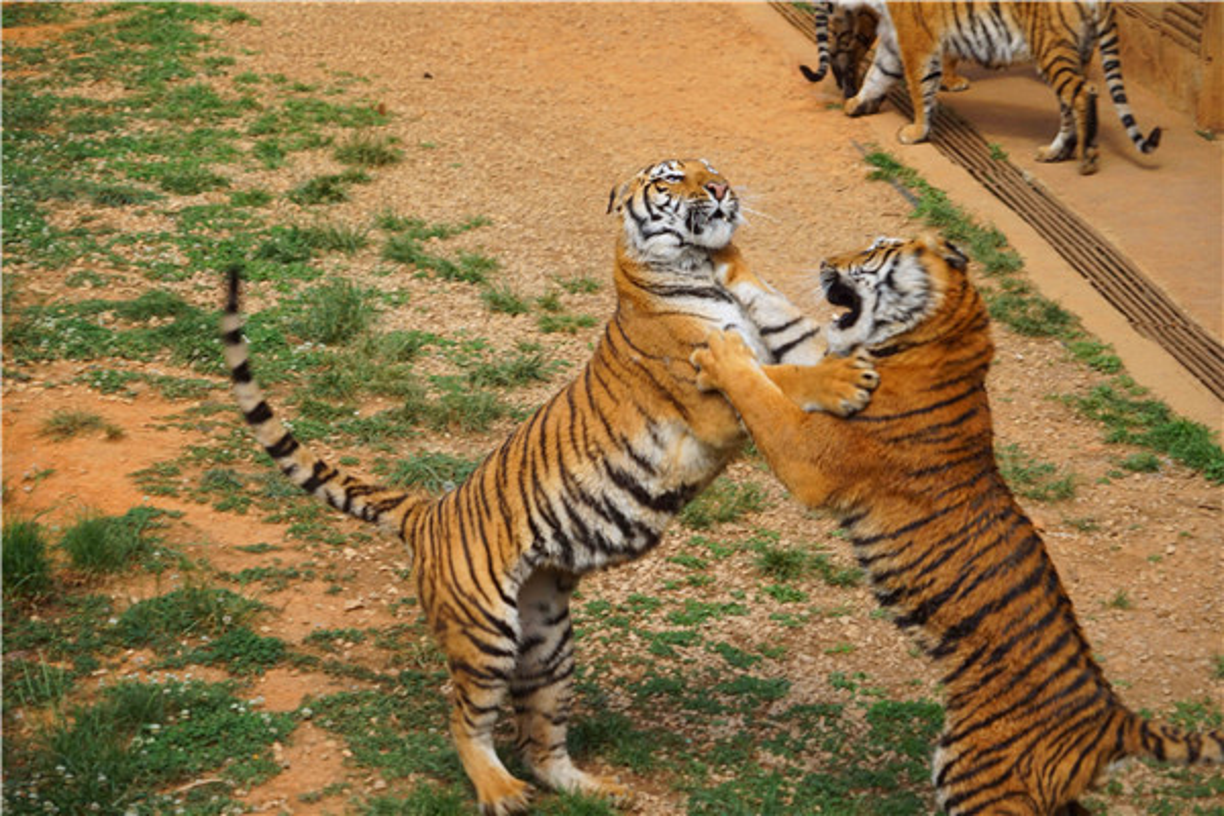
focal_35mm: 139
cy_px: 408
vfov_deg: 9.9
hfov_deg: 14.8
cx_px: 612
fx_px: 4726
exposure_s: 1/200
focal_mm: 139
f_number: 6.3
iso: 100
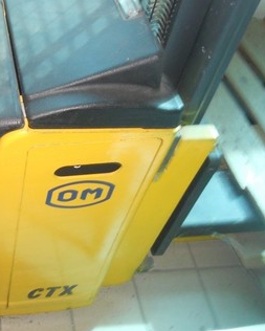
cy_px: 101
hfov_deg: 28.2
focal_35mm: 50
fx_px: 490
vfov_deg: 36.8
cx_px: -9
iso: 200
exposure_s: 1/25
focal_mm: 4.9
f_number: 3.2
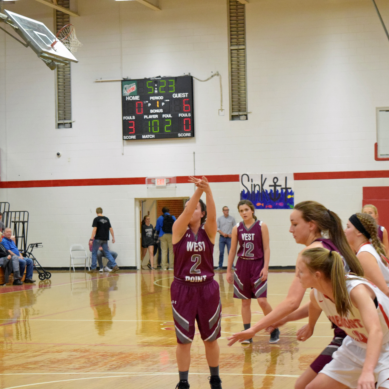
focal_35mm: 92
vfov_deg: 18.9
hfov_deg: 18.9
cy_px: 194
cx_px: 176
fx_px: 1170
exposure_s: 1/200
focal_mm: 48
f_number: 5.6
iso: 5000
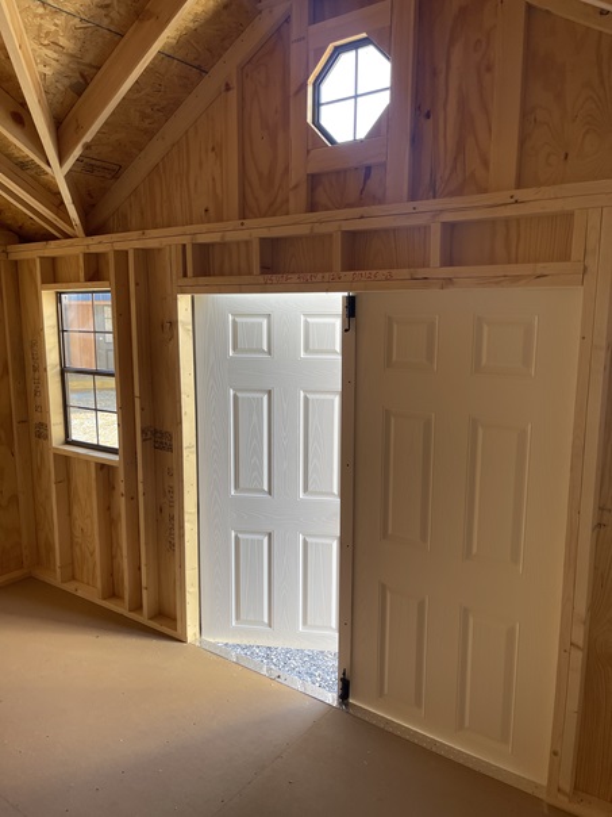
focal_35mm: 25
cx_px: 306
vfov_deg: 69.4
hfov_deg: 54.9
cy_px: 408
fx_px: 589
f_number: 1.6
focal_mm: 5.1
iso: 64
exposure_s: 1/121
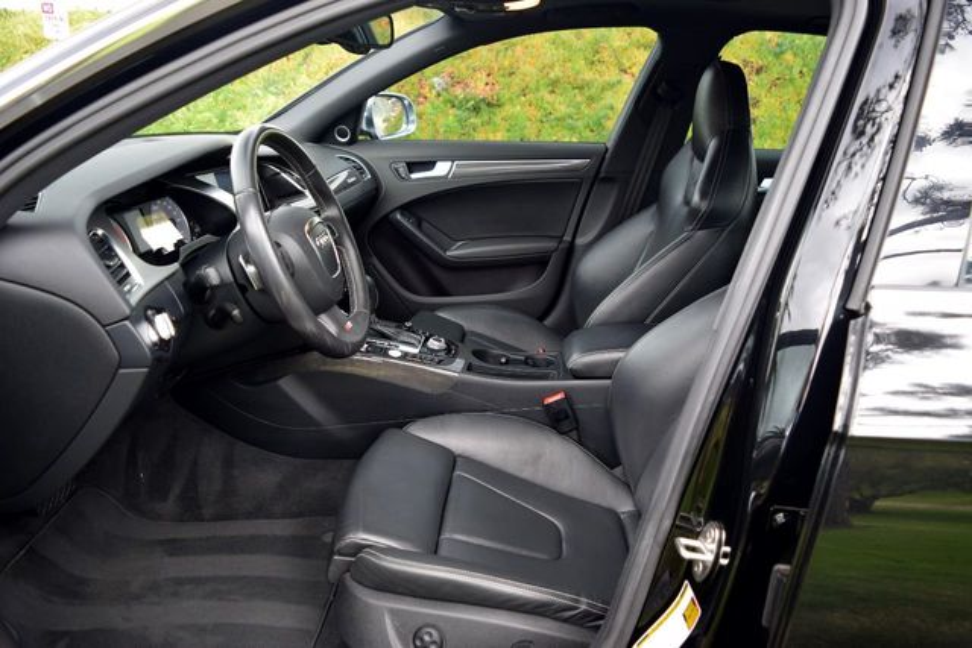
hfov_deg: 67.4
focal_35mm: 27
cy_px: 324
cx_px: 486
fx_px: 729
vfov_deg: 48.0
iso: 400
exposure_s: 1/80
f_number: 4.5
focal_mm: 18
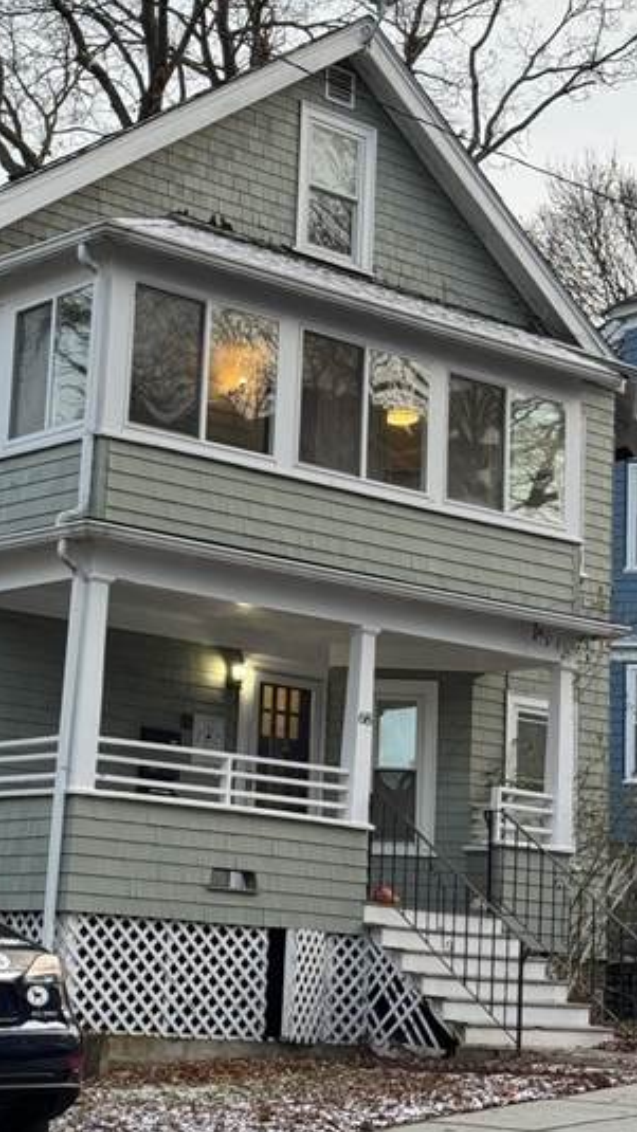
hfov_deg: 16.1
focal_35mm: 75
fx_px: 2252
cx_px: 248
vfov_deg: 28.2
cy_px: 569
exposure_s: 1/213
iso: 50
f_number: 1.78
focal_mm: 6.76
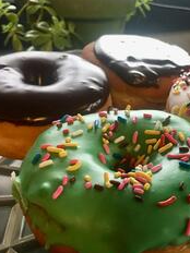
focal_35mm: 45
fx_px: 329
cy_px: 136
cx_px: 131
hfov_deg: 31.8
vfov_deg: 42.0
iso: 50
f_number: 2.2
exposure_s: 1/15
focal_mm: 4.15
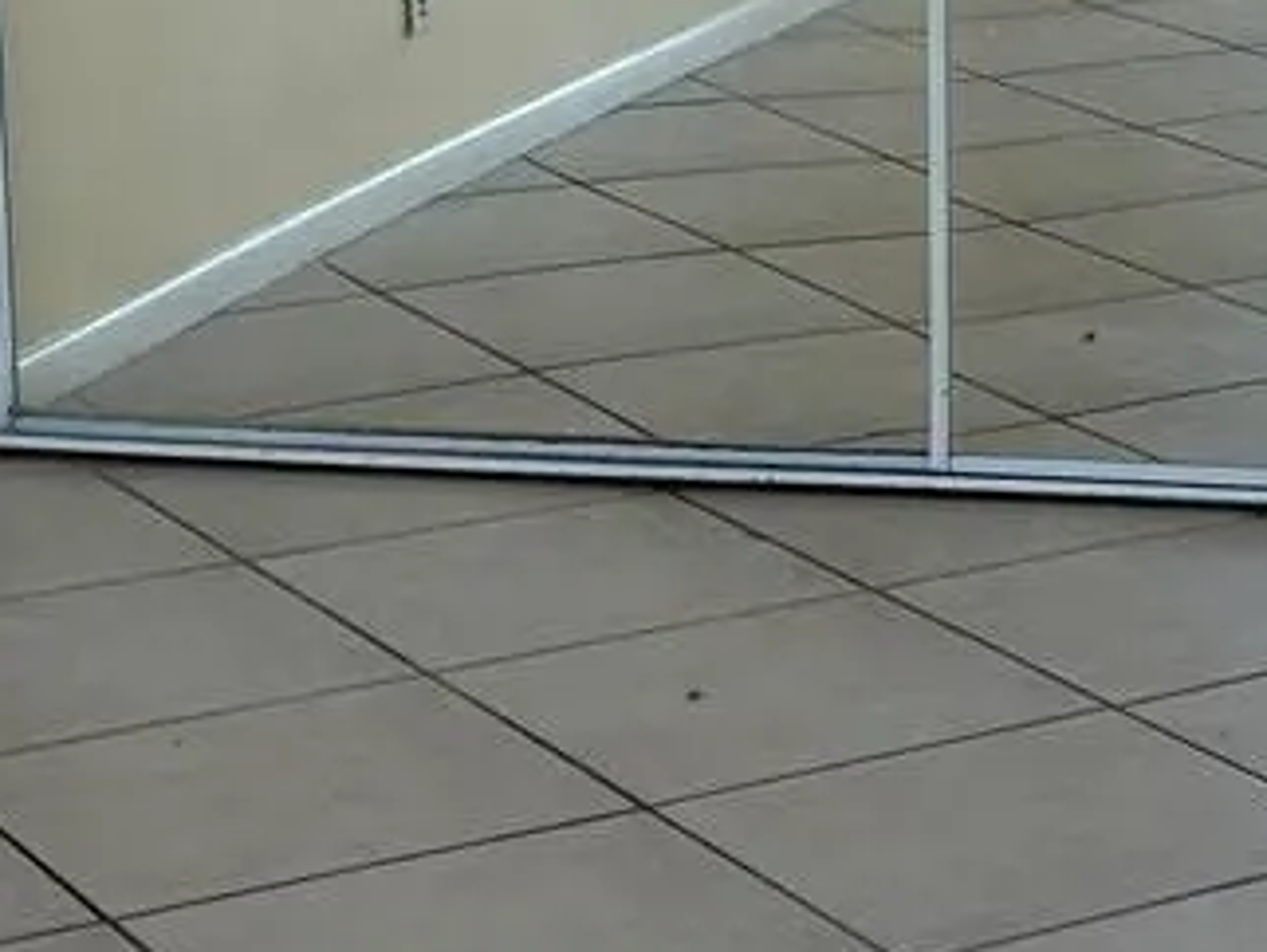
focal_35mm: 129
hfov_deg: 14.7
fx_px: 4725
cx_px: 1598
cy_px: -197
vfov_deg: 11.3
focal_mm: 5.7
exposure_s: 1/197
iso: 50
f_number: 1.5
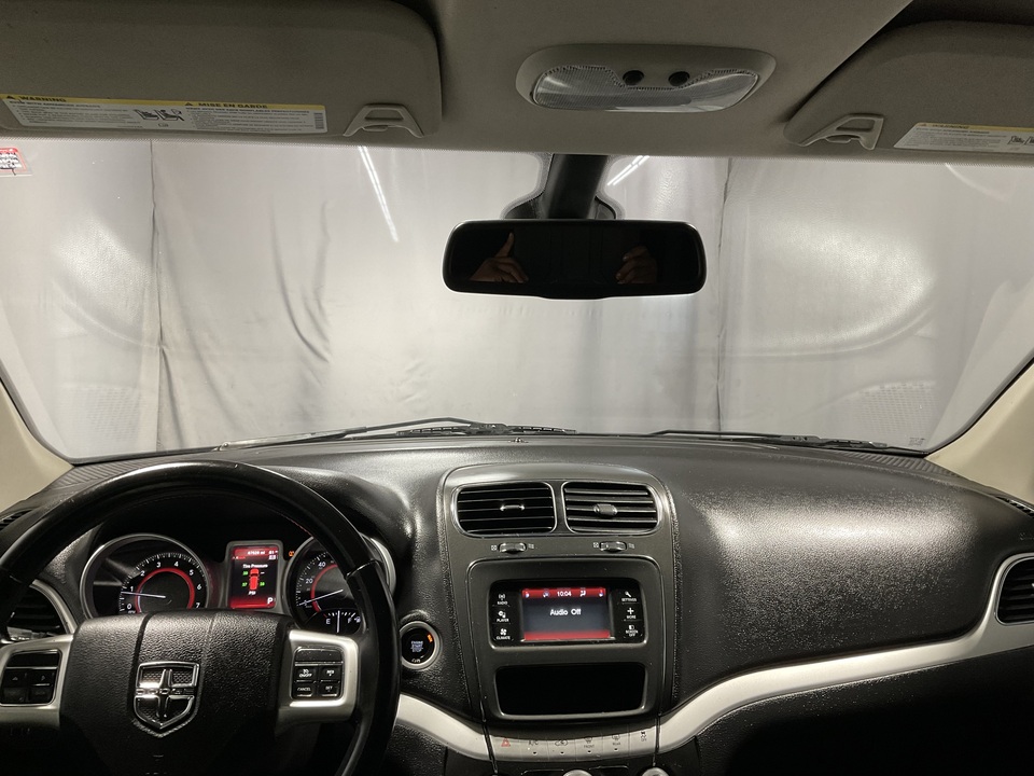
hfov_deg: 61.7
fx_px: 866
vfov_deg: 48.2
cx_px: 517
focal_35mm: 29
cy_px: 388
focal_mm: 3
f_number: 1.8
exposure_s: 1/50
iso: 64
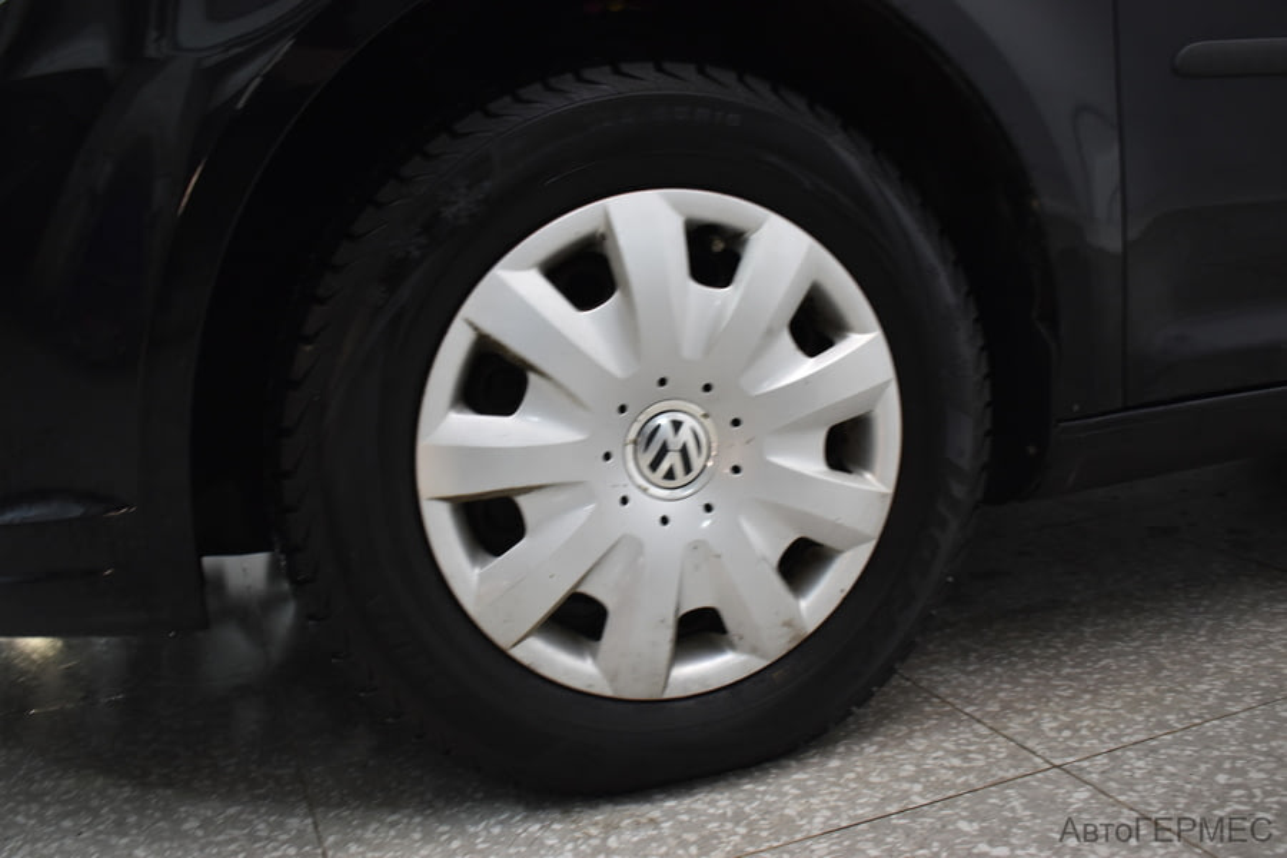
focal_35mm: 33
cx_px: 644
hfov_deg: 57.2
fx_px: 1180
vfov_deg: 40.0
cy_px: 429
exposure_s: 1/50
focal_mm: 22
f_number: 3.8
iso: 1000
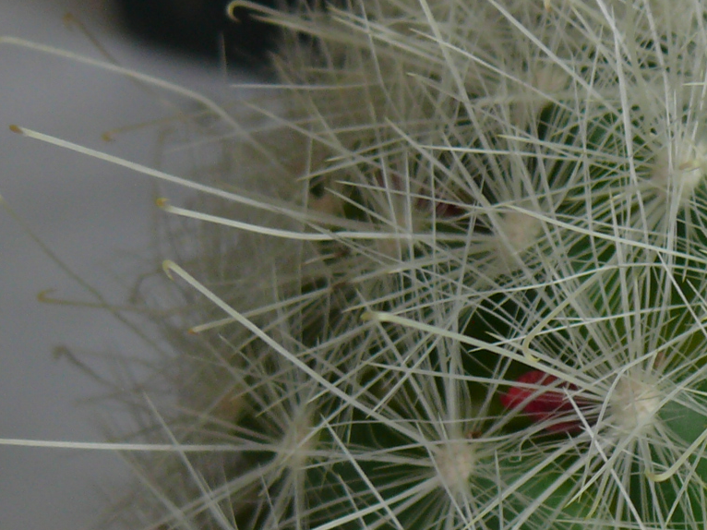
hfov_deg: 16.1
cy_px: 395
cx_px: 888
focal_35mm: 117
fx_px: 2389
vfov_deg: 12.6
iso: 100
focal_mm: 7.4
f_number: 3.2
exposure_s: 1/100
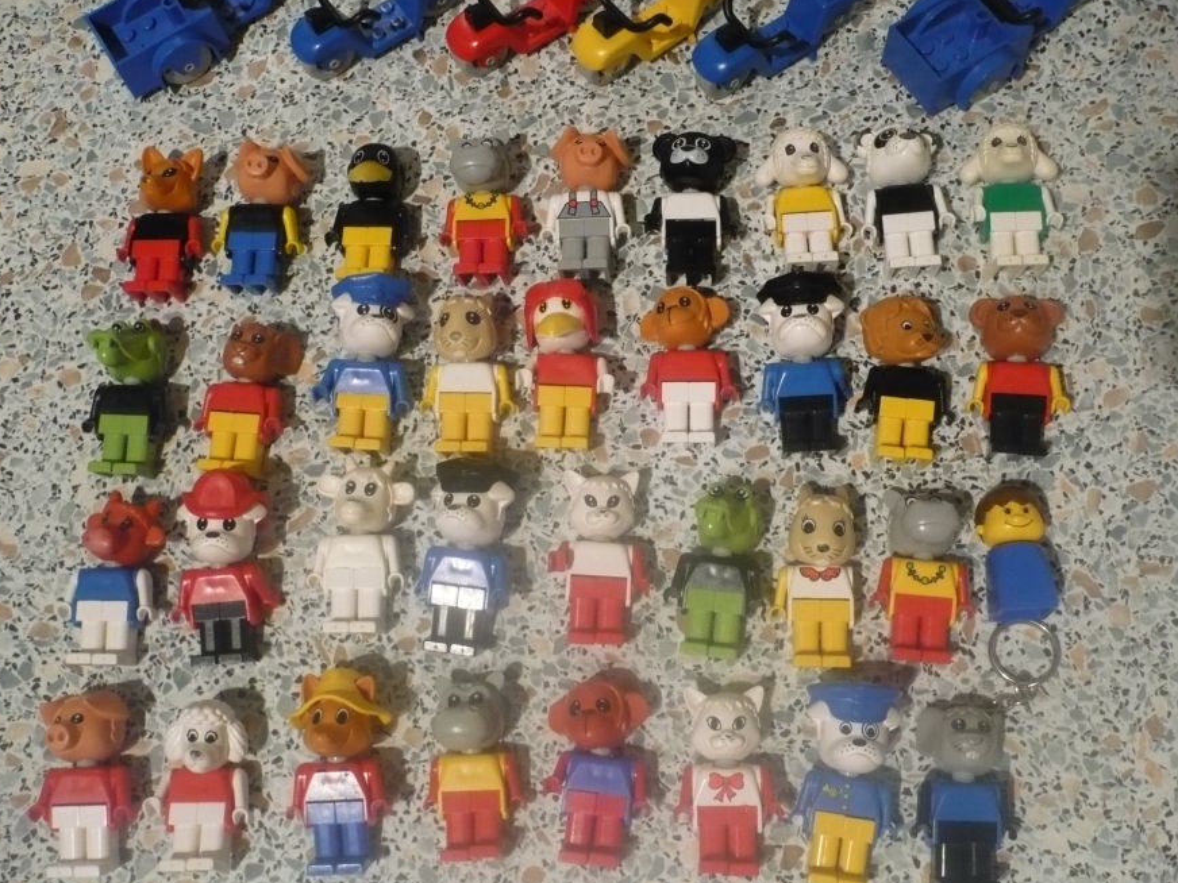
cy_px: 439
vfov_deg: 38.7
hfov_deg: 50.1
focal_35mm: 37
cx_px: 603
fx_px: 1259
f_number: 2.8
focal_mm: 5.8
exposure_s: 1/30
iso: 400
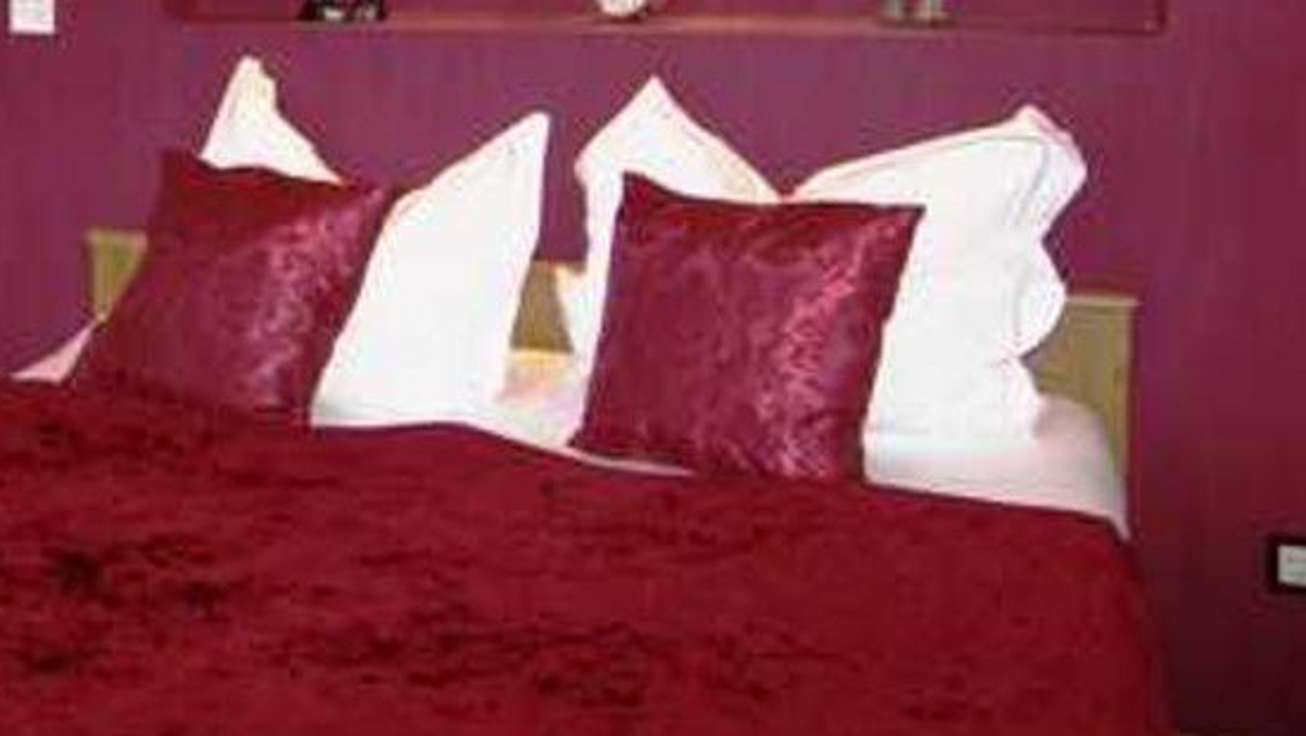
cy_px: -131
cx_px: 40
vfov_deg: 19.9
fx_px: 1975
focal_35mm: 57
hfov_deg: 33.8
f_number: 2.8
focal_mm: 5
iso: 50
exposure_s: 1/30
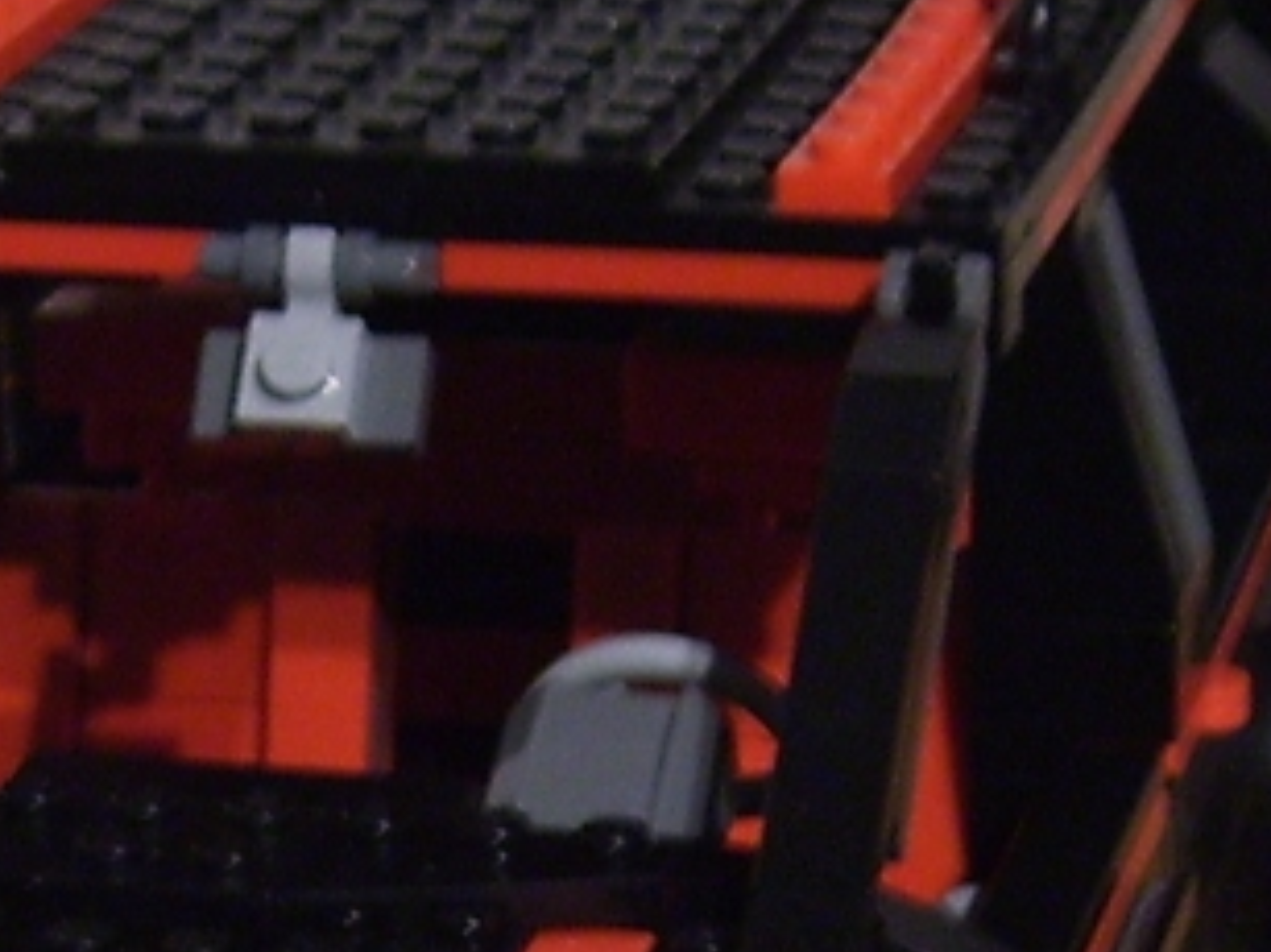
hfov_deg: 10.4
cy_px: 1118
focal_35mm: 190
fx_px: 6974
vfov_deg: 7.7
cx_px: 377
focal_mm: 7.8
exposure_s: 1/13
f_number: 2.8
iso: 100
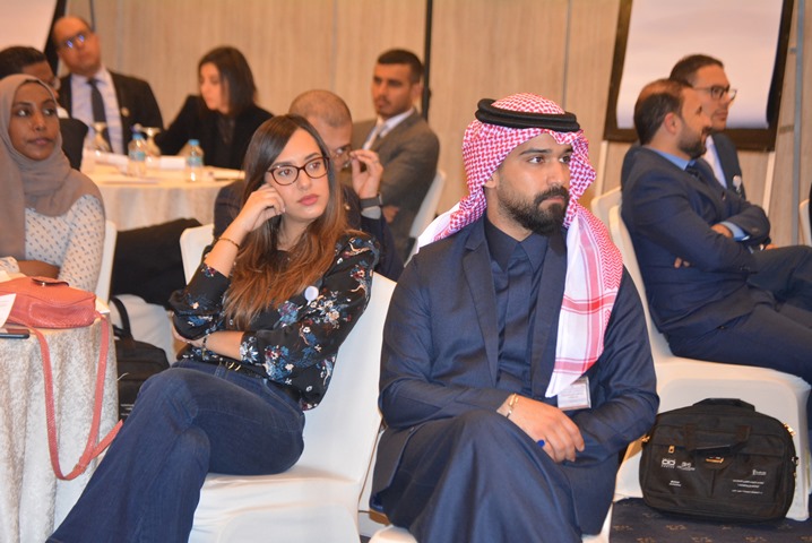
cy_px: 272
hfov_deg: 19.4
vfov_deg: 13.1
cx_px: 406
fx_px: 2370
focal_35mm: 105
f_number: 4.2
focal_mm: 70
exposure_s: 1/60
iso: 2000
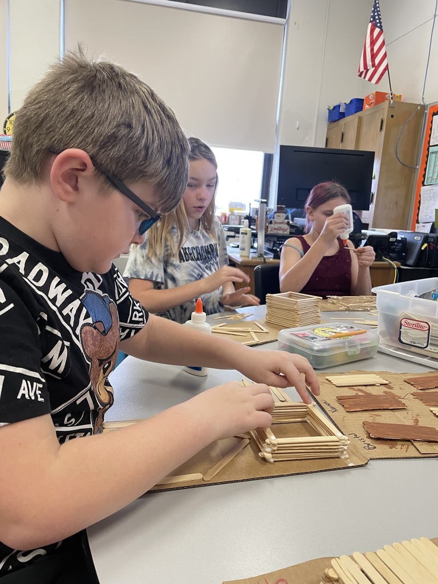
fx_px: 439
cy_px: 292
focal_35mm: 26
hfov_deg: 53.1
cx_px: 219
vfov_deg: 67.3
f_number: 1.6
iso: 320
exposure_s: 1/60
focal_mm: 4.2
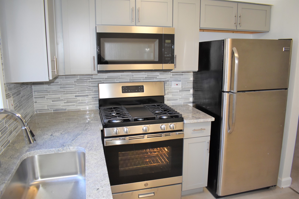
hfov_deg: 67.4
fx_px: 224
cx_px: 150
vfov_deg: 47.9
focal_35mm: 27
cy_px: 100
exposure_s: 1/200
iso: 800
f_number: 3.5
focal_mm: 18
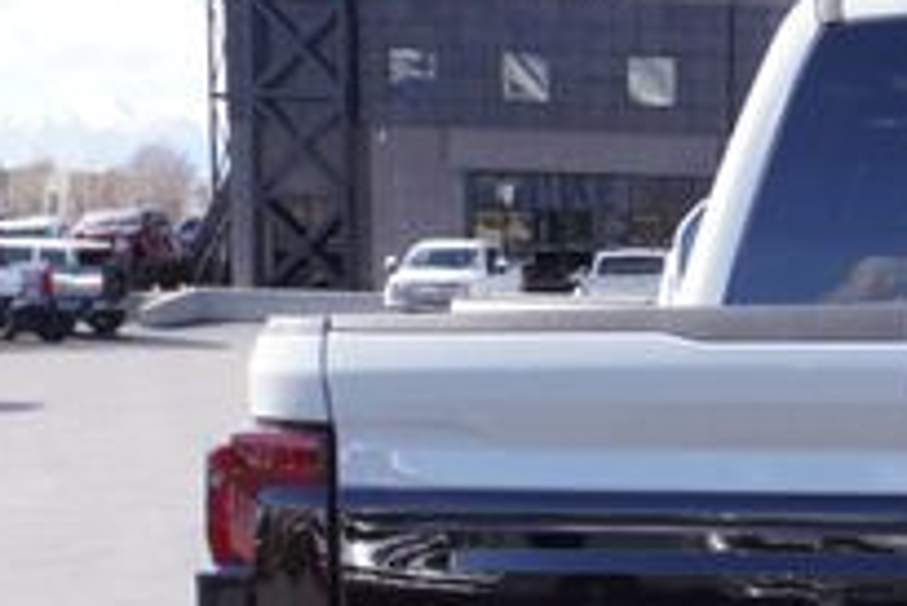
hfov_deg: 18.4
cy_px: 743
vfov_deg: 12.9
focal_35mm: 103
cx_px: 1177
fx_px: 2597
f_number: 6.3
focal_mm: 22
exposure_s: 1/125
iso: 100
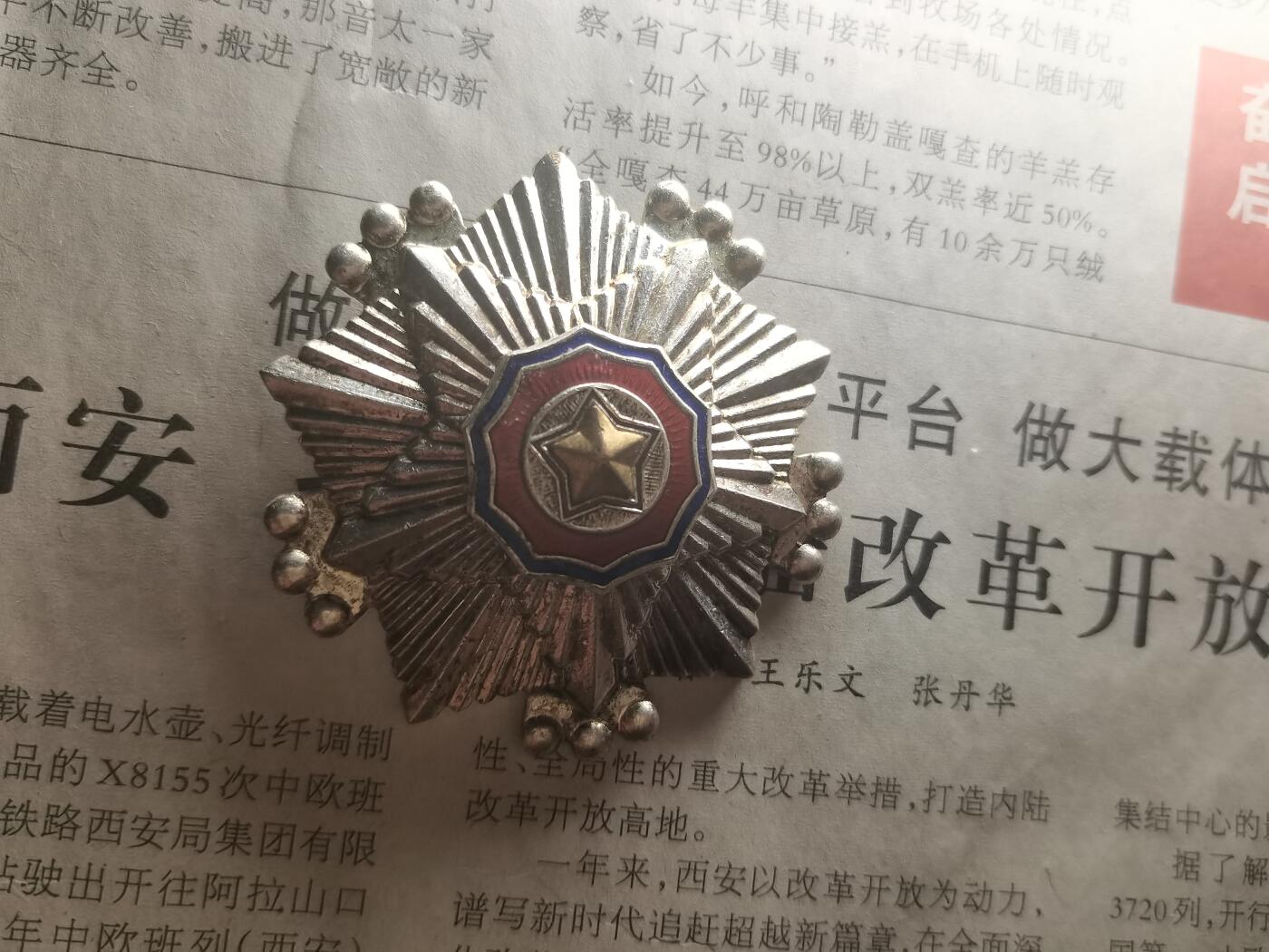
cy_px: 476
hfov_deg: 65.3
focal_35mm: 27
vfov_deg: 51.4
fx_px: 990
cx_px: 634
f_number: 1.9
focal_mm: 4.94
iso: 160
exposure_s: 1/363
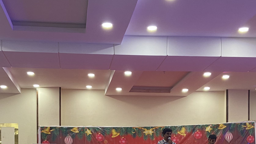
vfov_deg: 16.9
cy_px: 175
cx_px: 122
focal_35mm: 68
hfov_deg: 31.0
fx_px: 462
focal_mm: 4.25
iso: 80
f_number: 1.8
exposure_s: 1/50
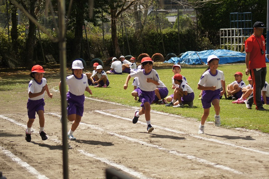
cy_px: 90
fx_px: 839
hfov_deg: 18.2
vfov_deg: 12.1
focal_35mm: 112
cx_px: 134
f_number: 4.5
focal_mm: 75
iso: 100
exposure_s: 1/640
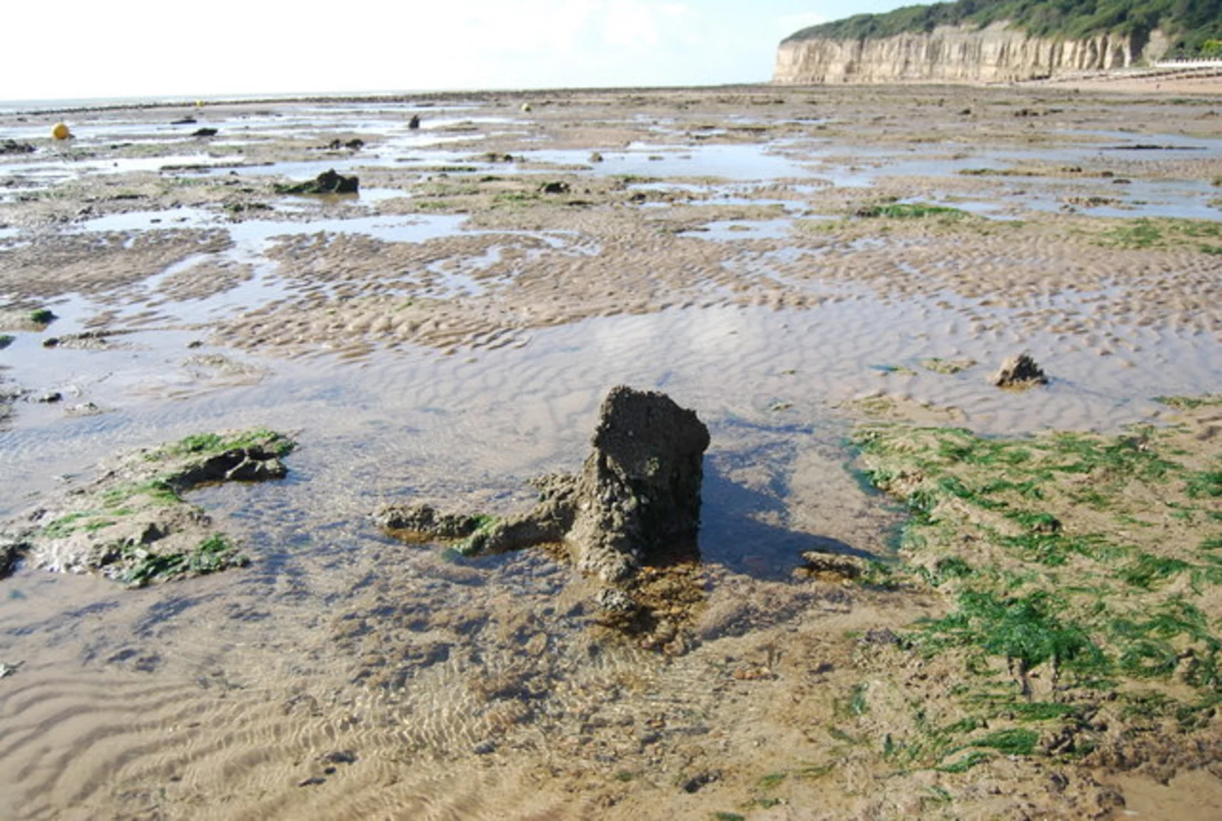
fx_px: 1021
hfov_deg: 61.8
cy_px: 410
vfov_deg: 43.8
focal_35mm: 30
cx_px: 611
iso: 200
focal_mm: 20
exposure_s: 1/1000
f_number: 4
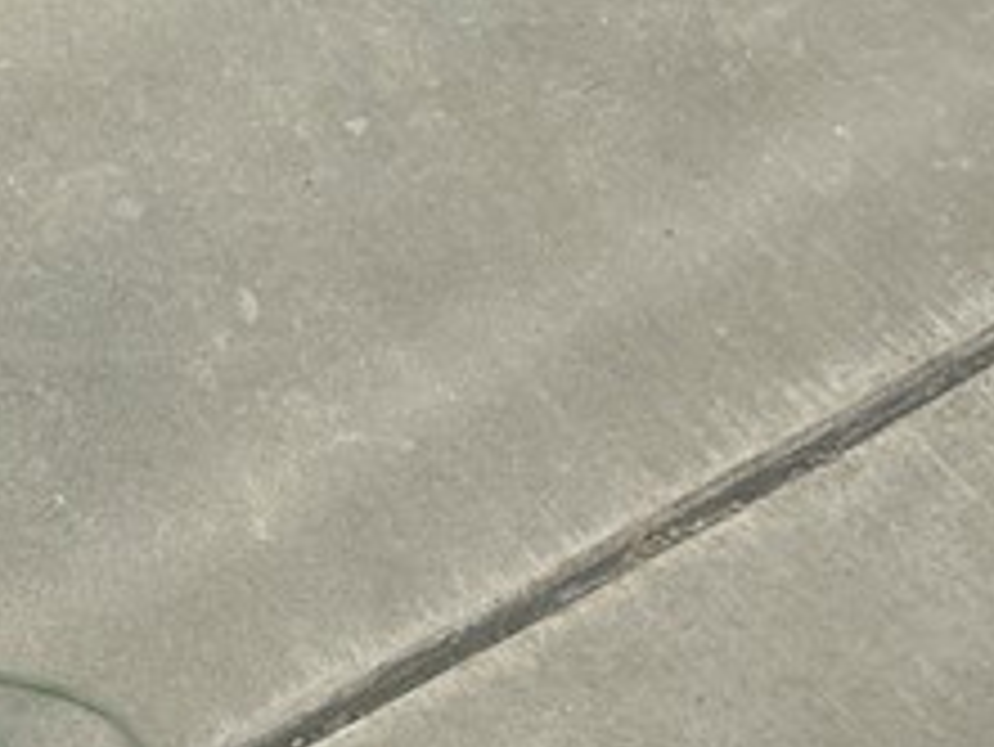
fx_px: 3189
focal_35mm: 111
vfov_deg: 11.9
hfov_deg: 17.2
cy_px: -742
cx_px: -40
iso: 80
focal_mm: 6.86
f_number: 1.78
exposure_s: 1/1212
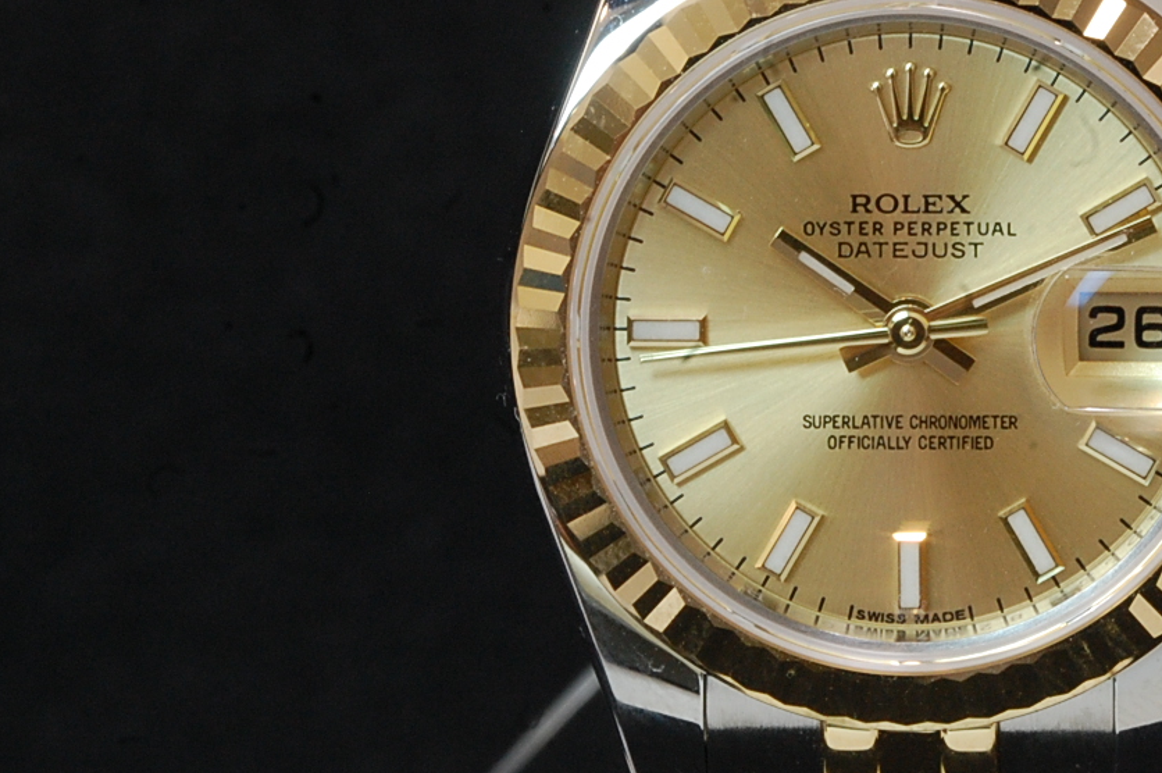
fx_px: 7837
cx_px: 876
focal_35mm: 243
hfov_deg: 8.5
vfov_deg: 5.6
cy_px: 206
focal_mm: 90
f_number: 22
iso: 800
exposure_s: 1/6
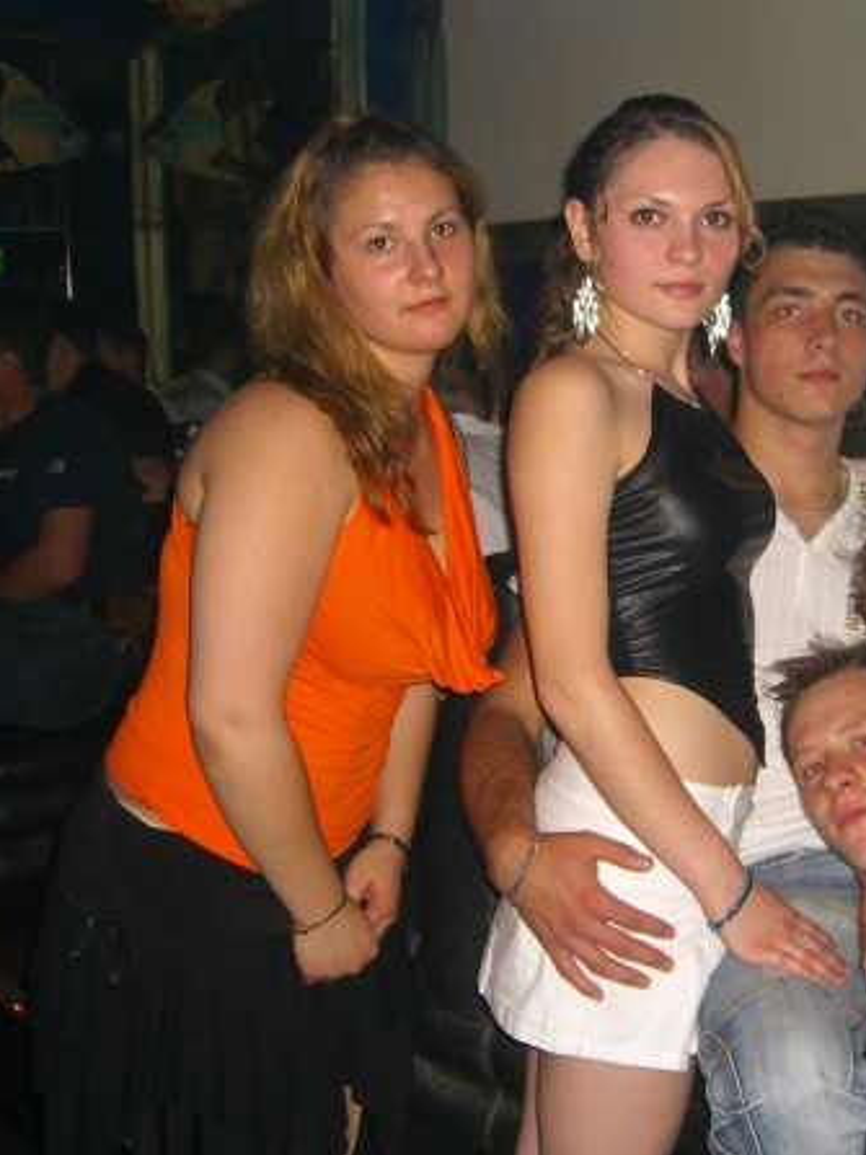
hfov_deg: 28.1
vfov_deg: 37.5
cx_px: 670
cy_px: 579
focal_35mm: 51
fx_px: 1702
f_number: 2.8
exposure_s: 1/60
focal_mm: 7.9
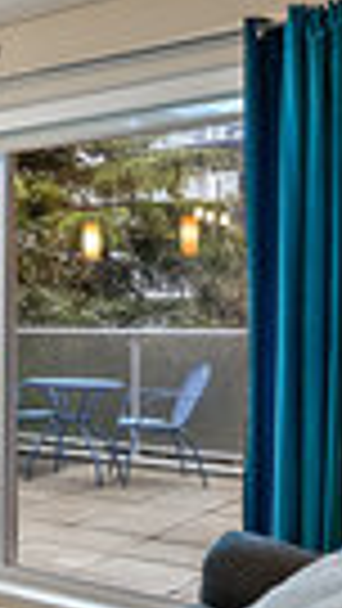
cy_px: 320
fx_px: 870
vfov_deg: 38.5
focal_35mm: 54
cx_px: -223
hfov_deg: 18.6
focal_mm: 16
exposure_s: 1/1.25
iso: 320
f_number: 7.1
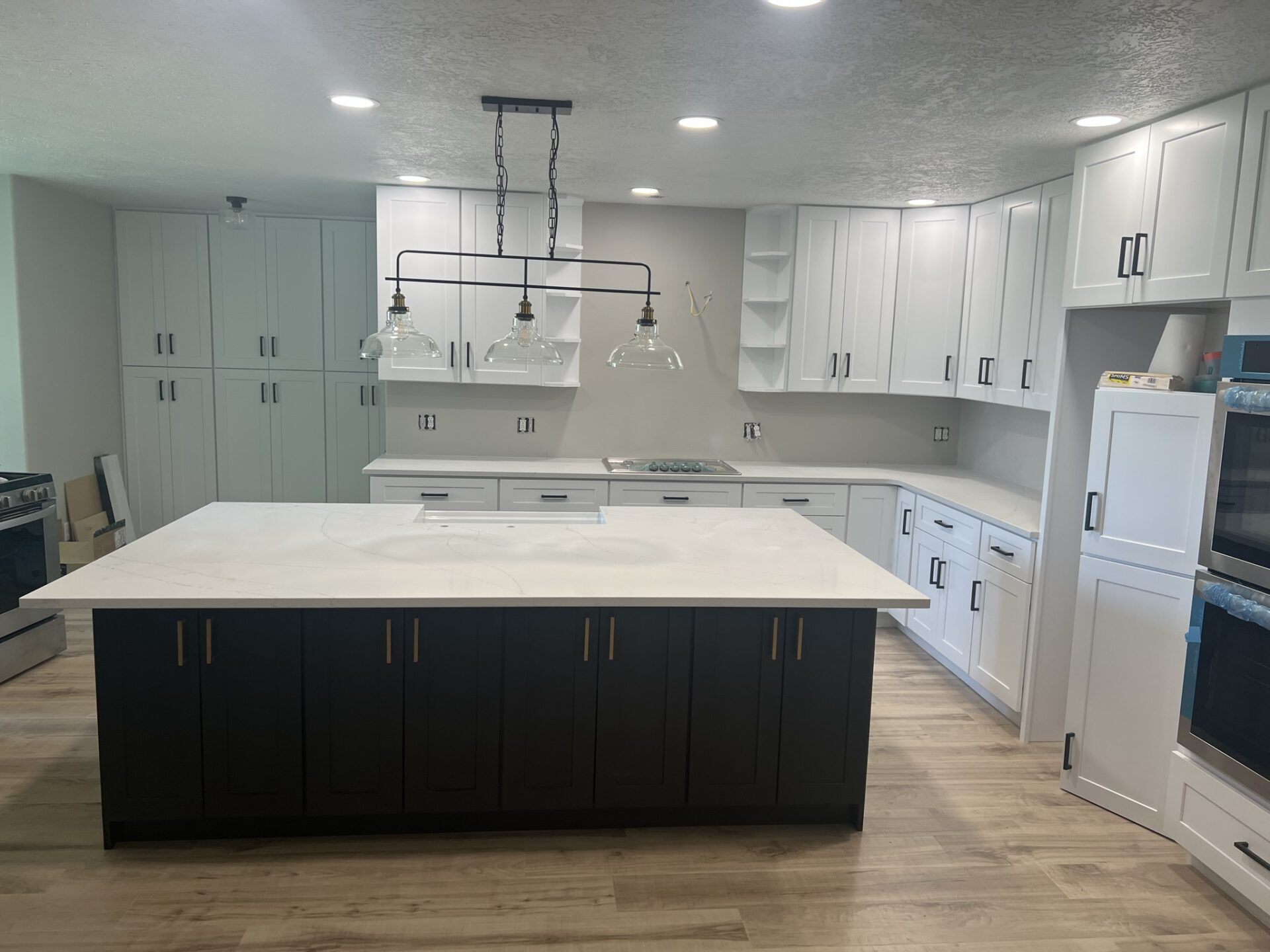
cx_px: 635
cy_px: 476
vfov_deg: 53.1
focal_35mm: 26
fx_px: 954
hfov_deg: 67.3
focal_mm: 5.7
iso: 64
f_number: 1.5
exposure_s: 1/120
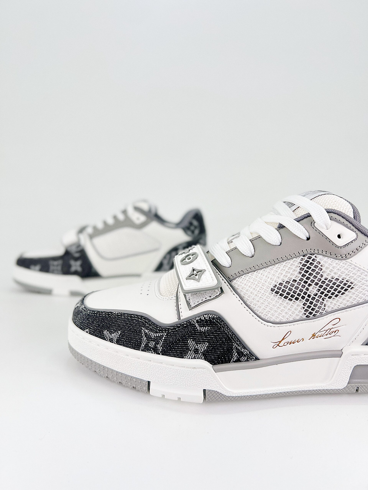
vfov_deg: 67.3
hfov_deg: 53.1
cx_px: 184
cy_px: 245
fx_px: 369
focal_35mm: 26
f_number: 1.5
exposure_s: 1/1058
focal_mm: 5.7
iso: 50
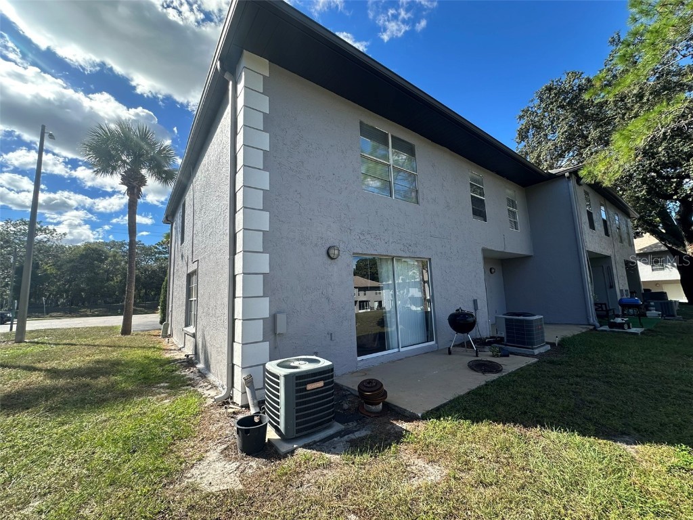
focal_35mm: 14
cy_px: 260
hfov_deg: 102.1
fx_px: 280
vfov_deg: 85.7
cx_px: 346
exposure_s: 1/855
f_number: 2.2
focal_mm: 2.22
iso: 40
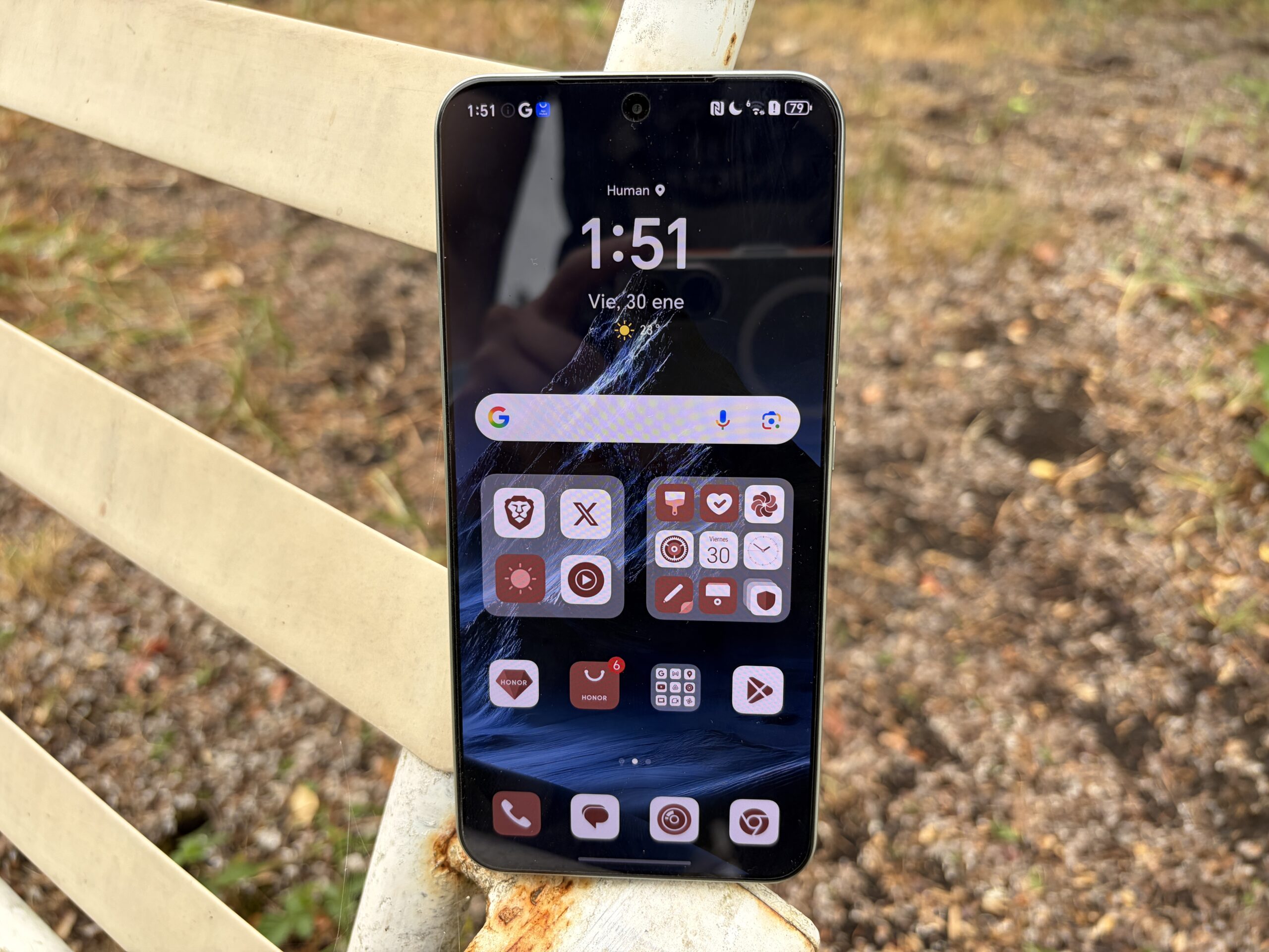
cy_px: 476
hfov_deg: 67.3
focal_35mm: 26
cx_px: 634
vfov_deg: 53.1
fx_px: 953
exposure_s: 1/390
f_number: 1.6
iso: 50
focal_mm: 5.96
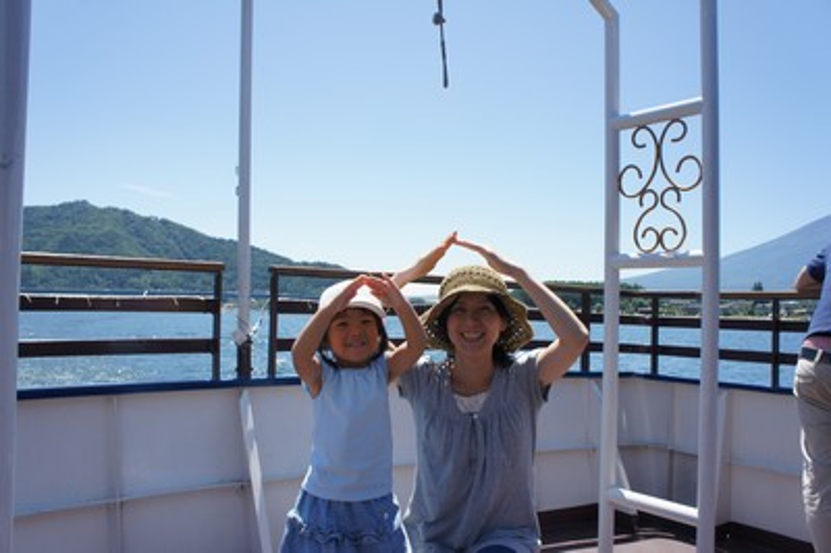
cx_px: 416
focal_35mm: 28
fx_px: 657
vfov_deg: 45.6
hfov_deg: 64.6
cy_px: 276
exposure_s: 1/320
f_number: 8
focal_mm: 19
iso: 200
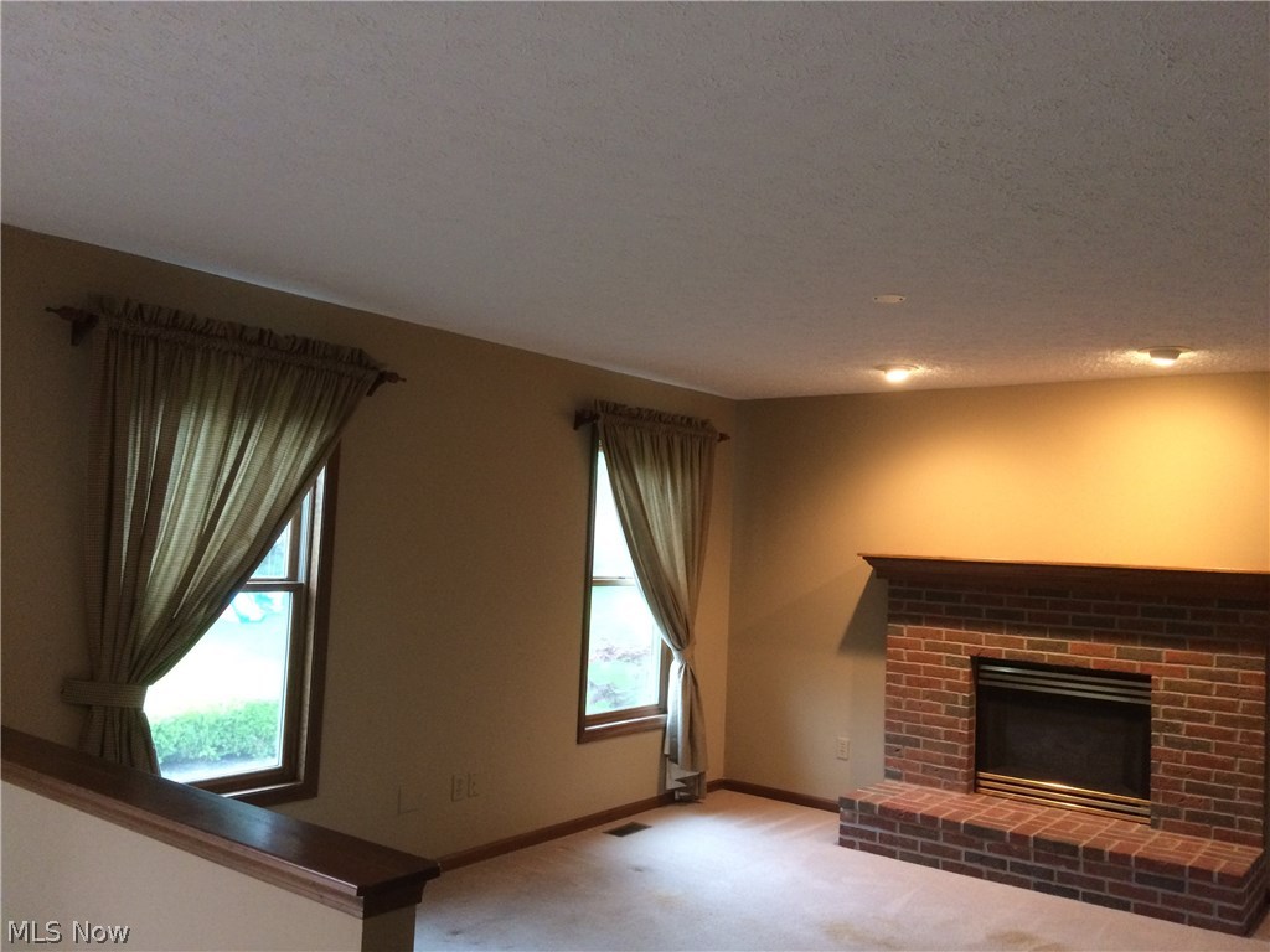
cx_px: 635
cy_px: 476
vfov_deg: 48.2
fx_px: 1064
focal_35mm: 29
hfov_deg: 61.7
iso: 200
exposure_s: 1/30
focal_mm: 4.15
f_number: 2.2
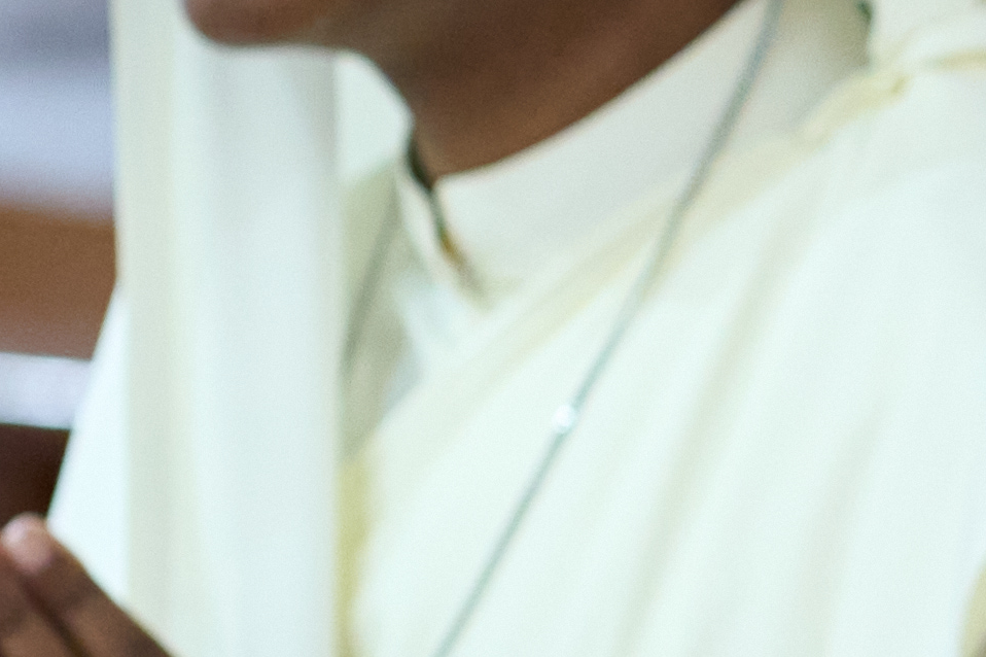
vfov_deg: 2.6
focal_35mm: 519
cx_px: 1658
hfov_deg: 3.9
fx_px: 14209
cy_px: 145
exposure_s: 1/60
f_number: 3.5
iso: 3200
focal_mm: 85
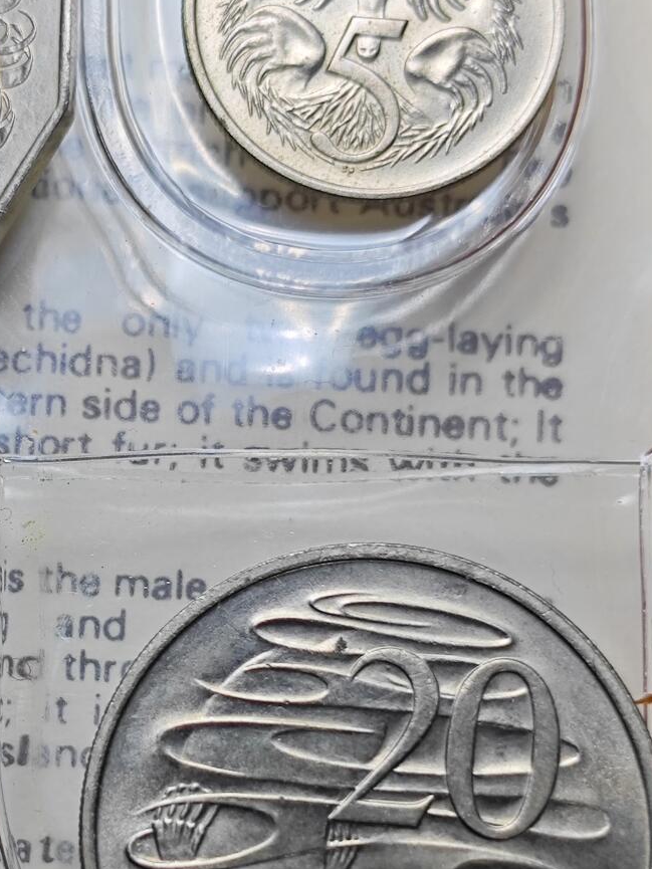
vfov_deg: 19.2
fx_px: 2561
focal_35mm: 102
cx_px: 56
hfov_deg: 14.4
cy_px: 589
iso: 50
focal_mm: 5.84
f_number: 1.6
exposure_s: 1/200
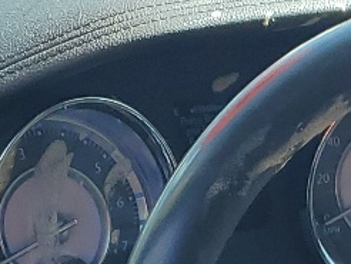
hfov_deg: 11.4
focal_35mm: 169
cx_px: 455
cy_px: 798
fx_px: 1715
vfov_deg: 7.7
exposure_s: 1/417
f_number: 1.5
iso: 50
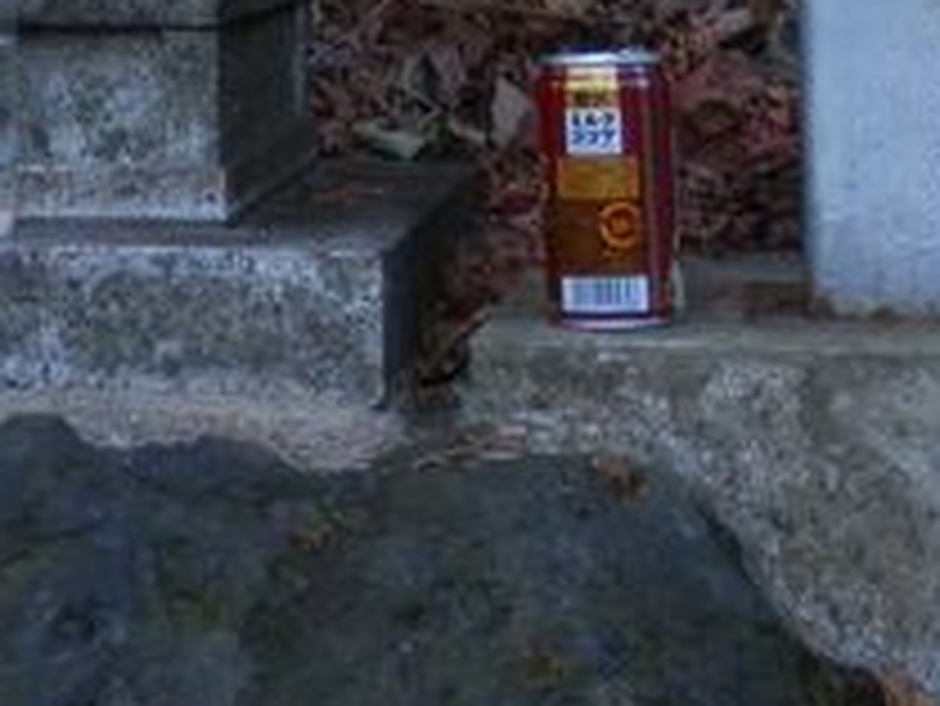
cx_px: -265
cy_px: -549
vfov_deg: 8.3
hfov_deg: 11.2
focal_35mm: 172
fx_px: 4673
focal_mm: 8
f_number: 3.8
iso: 160
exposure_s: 1/80
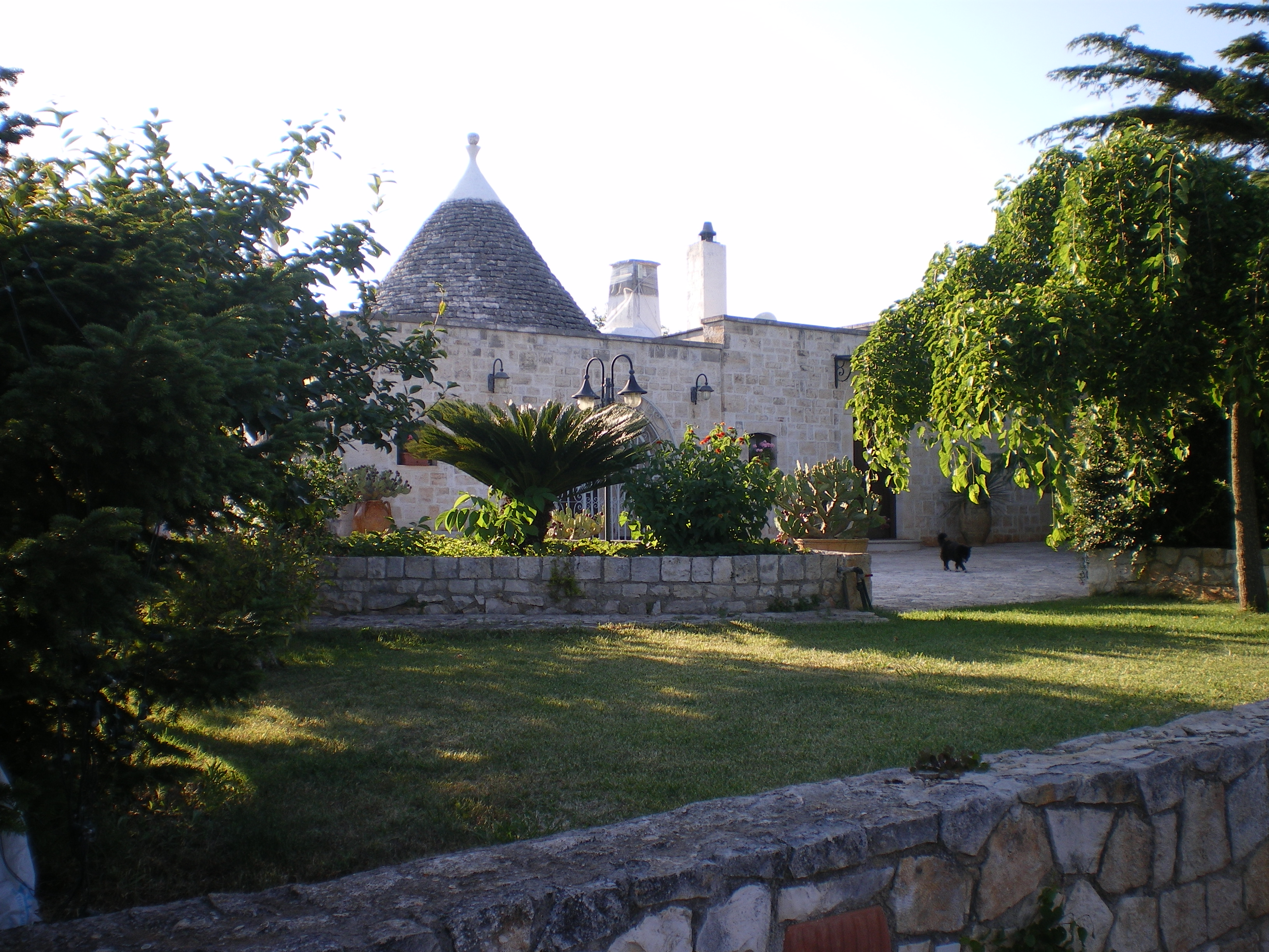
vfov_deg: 39.7
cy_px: 476
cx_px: 634
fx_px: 1320
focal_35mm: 36
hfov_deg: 51.4
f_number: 4.6
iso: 50
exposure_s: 1/125
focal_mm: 6.3
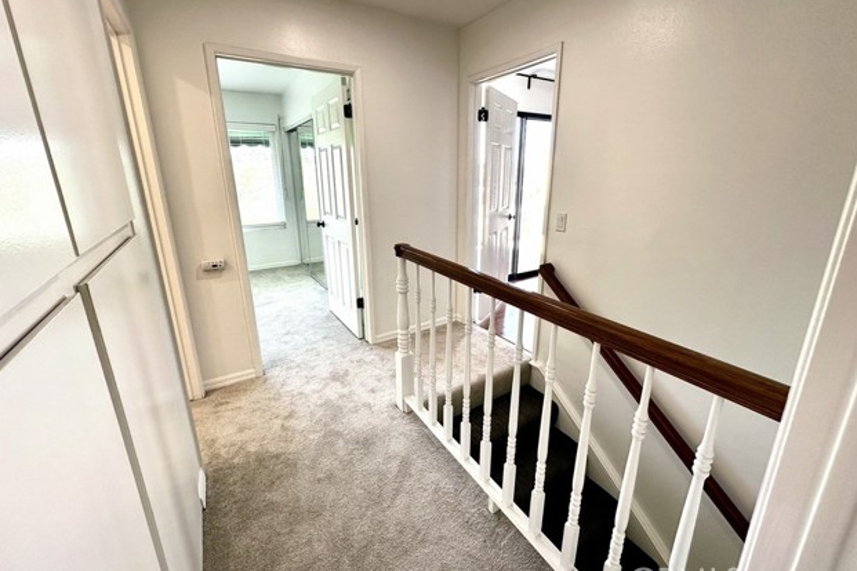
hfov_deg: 100.4
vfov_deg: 77.3
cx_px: 432
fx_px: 357
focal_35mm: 15
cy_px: 269
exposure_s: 1/99
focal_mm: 2.22
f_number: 2.2
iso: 80
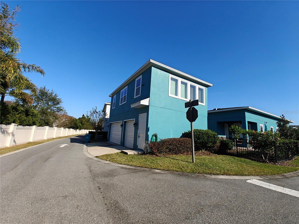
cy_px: 112
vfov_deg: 85.7
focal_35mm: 14
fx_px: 121
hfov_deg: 102.1
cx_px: 150
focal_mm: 2.62
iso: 64
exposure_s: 1/1293
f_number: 2.2
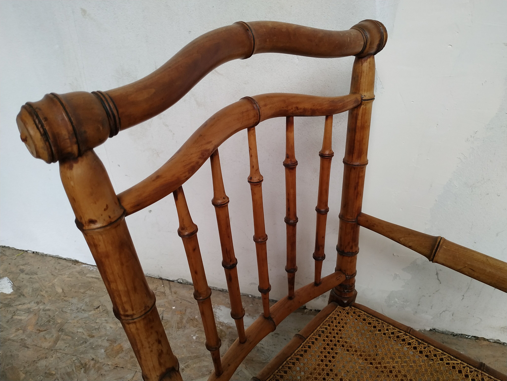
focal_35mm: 24
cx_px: 254
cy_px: 190
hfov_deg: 71.6
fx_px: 352
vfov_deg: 56.8
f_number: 1.9
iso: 400
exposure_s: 1/25
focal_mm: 3.94
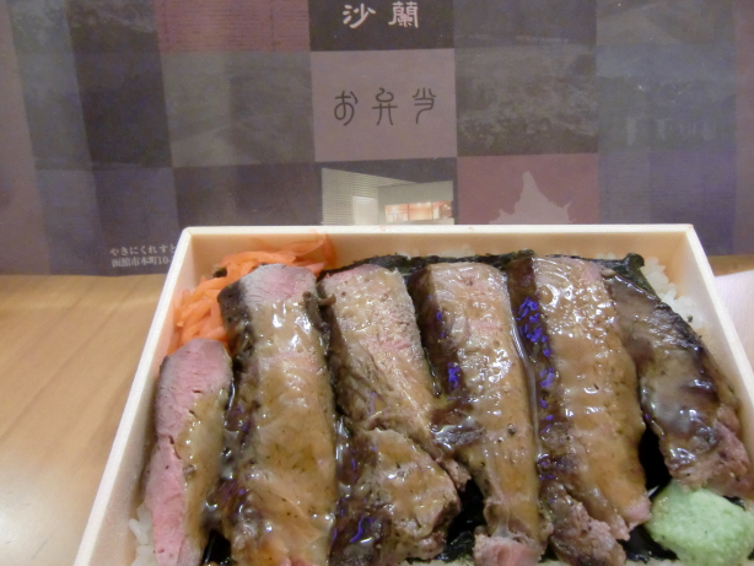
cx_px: 389
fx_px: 545
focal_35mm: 25
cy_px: 287
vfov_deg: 54.9
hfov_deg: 69.4
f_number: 3.2
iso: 800
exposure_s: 1/40
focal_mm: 4.3
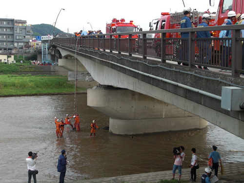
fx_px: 430
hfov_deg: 31.7
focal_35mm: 61
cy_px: 92
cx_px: 122
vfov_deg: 24.0
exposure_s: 1/100
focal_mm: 10.8
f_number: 3.8
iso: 50
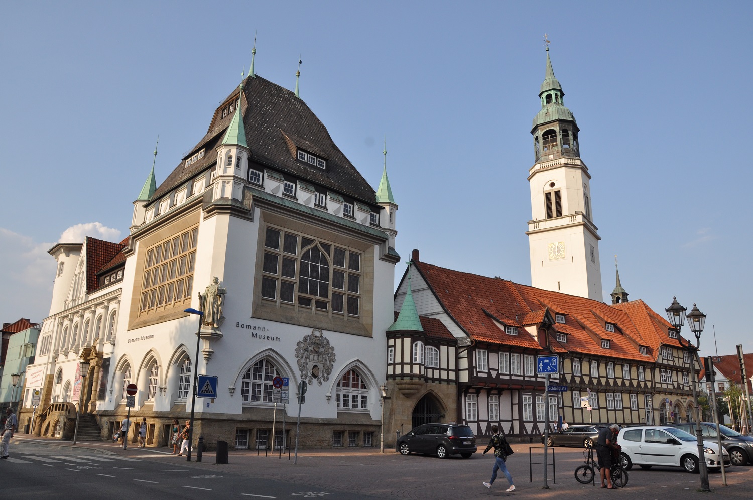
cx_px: 376
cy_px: 250
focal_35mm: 27
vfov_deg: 47.8
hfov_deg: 67.4
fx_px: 564
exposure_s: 1/400
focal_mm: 18
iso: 400
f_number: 10
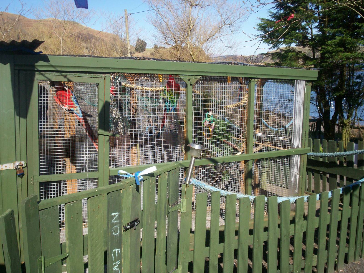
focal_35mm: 36
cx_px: 182
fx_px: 379
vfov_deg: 39.7
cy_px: 136
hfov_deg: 51.4
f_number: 4.5
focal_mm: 5.9
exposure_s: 1/492
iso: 100
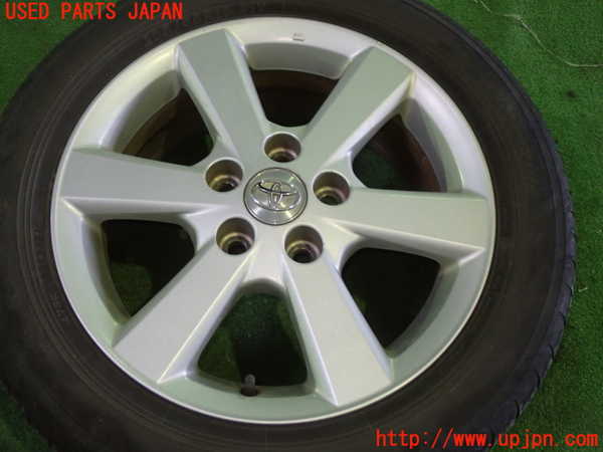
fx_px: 766
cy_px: 226
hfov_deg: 42.9
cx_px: 302
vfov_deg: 32.9
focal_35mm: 44
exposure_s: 1/30
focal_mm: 7.84
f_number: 2.9
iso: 800
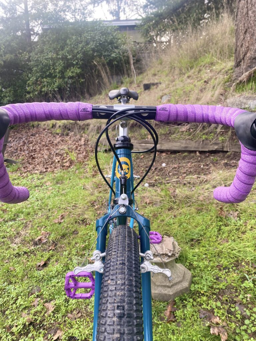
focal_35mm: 26
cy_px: 170
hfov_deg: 53.1
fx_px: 256
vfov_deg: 67.3
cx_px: 128
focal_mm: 4.25
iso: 40
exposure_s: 1/121
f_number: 1.8
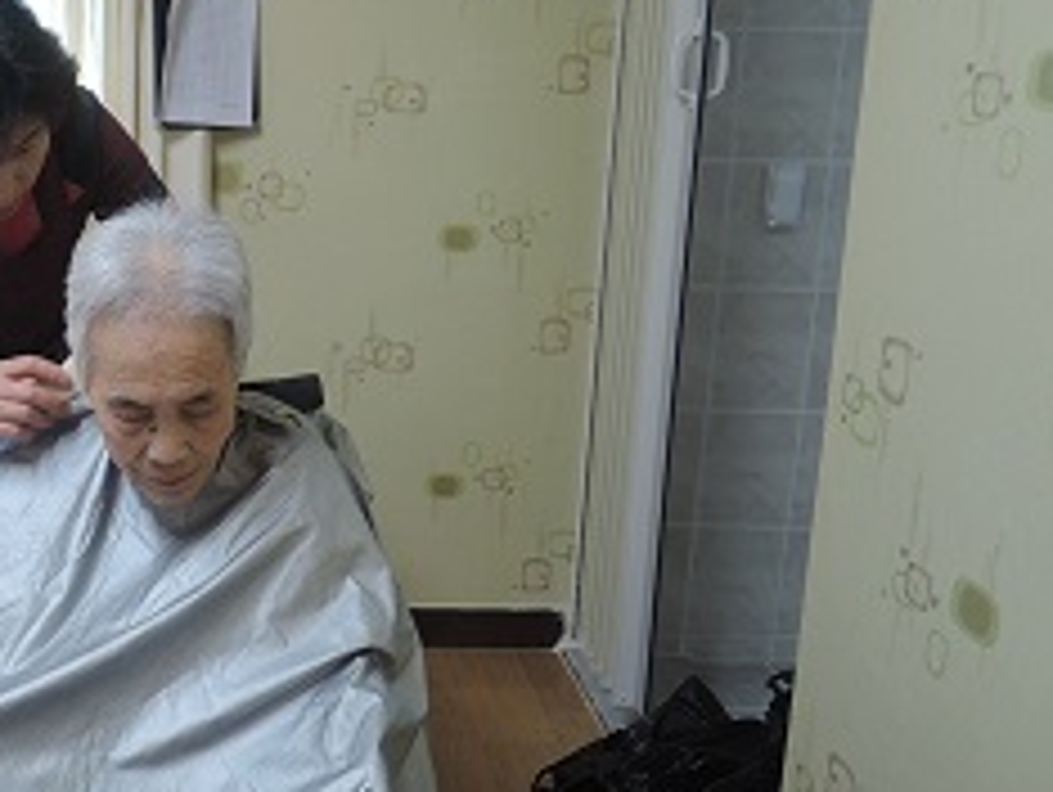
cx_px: 171
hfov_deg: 43.0
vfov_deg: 35.1
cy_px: 320
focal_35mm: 41
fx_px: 1248
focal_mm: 5.1
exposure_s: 1/30
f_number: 1.8
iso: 90
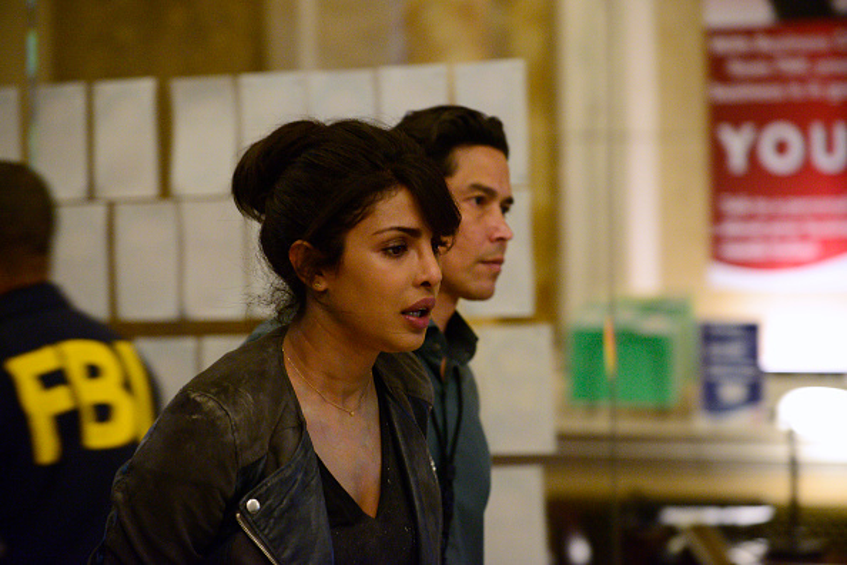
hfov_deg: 15.2
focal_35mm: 135
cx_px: 424
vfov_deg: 10.2
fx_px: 3176
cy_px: 282
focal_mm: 135
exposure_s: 1/125
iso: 5000
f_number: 4
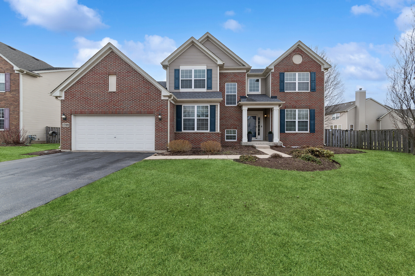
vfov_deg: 90.0
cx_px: 208
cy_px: 138
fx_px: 138
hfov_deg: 112.6
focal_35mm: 12
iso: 100
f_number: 13
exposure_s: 1/80
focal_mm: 12
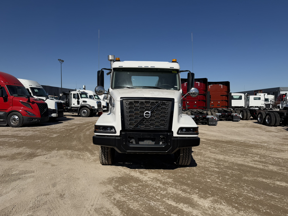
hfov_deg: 71.6
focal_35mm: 24
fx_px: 200
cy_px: 108
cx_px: 144
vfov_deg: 56.8
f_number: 1.78
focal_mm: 6.76
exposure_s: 1/11905
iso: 100
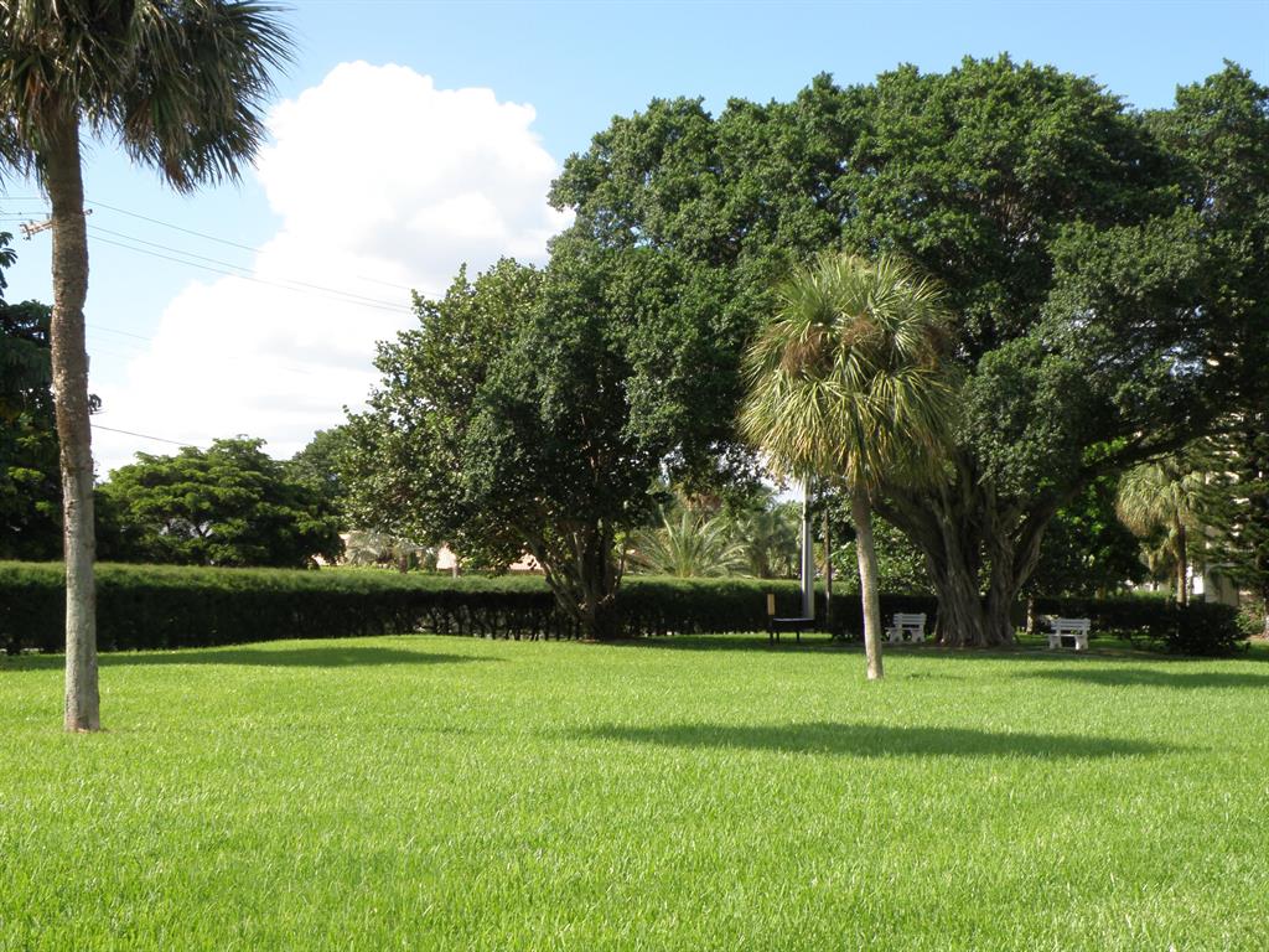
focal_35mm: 52
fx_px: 1906
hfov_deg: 36.8
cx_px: 634
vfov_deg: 28.0
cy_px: 476
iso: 64
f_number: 5.6
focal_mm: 9.31
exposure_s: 1/160
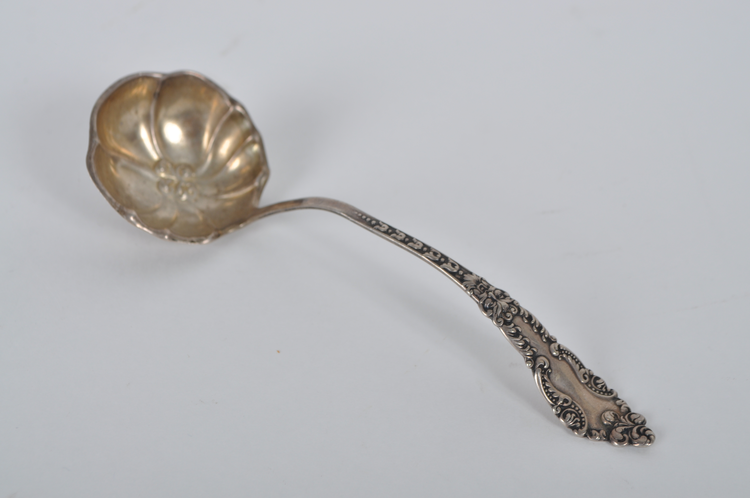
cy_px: 249
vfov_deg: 22.6
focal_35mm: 60
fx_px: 1248
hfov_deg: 33.4
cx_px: 375
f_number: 9
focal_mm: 40
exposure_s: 1/125
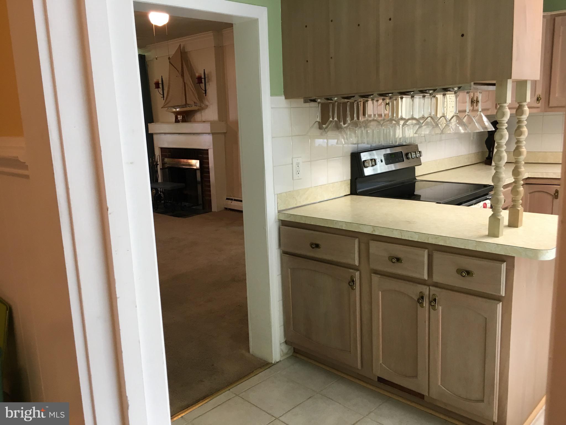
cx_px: 283
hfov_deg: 61.7
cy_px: 212
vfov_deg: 48.2
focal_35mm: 29
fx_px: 474
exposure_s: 1/30
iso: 64
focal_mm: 4.15
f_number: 2.2
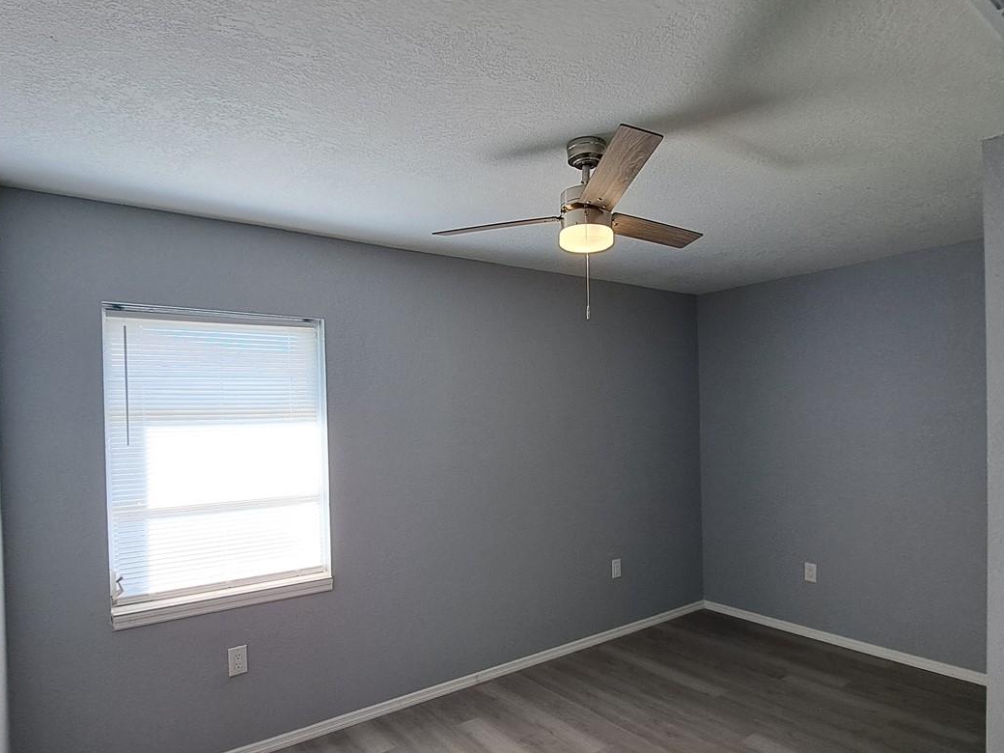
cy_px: 422
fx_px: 580
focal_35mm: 20
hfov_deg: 81.7
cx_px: 514
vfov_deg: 65.7
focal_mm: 1.74
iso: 50
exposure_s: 1/100
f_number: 2.2
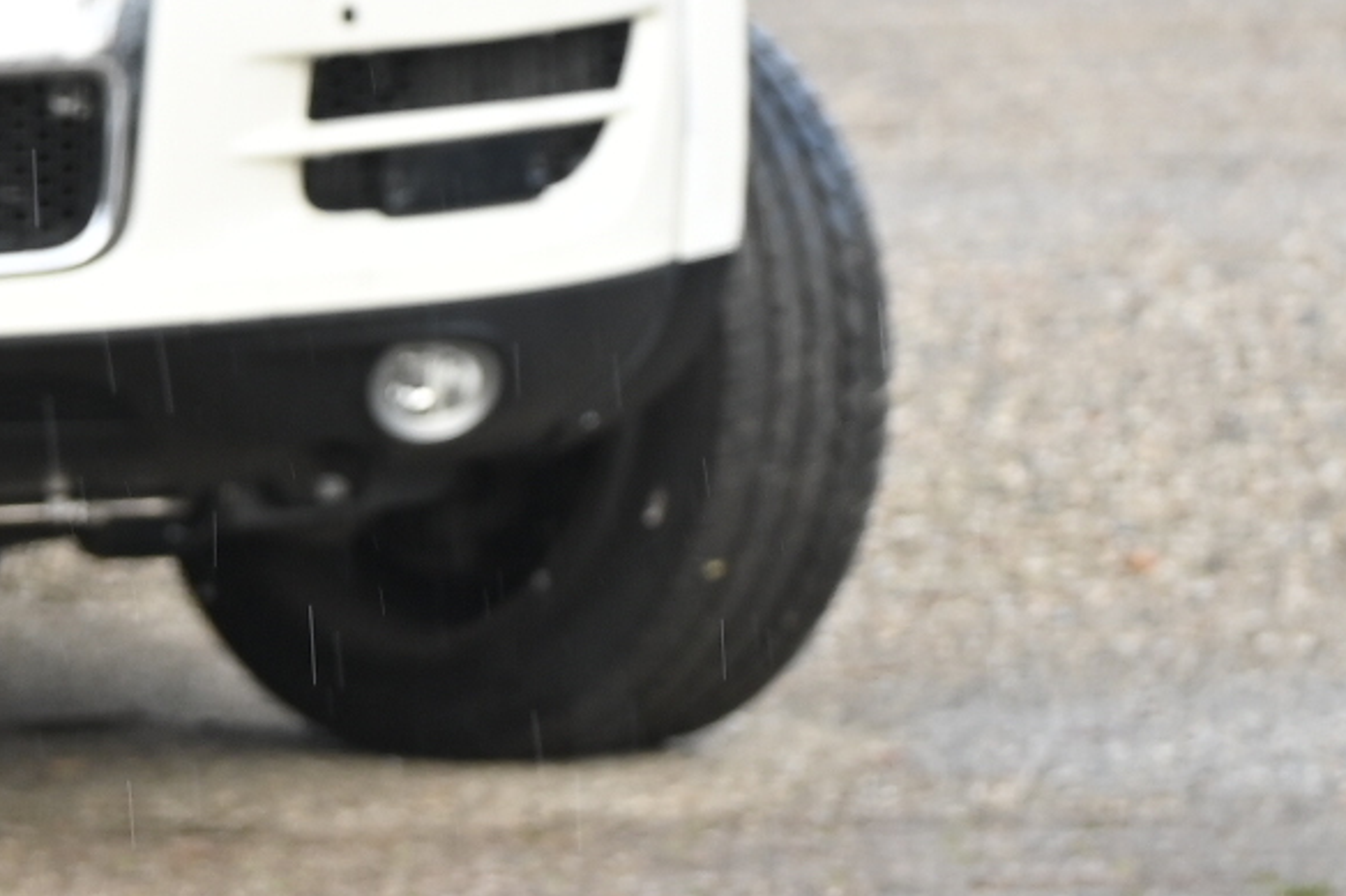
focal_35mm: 454
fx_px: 16969
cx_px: 1265
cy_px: -431
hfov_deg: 4.5
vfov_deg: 3.0
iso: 200
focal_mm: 92
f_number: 4.5
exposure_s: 1/160
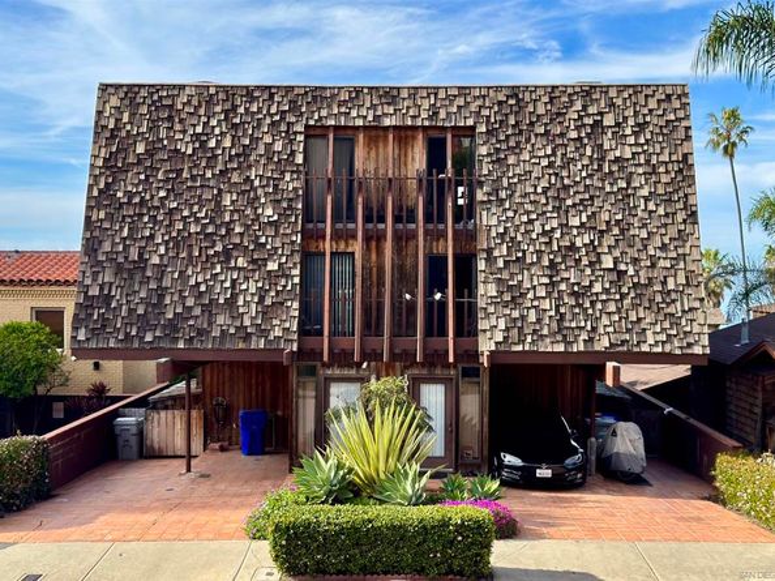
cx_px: 388
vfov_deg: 33.6
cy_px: 290
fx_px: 962
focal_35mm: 43
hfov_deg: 43.9
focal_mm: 6.76
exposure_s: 1/3058
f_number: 1.78
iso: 100
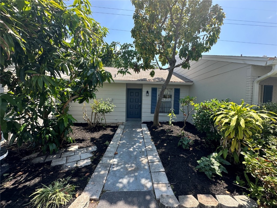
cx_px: 138
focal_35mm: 14
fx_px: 112
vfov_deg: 85.7
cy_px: 104
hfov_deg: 102.1
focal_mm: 2.22
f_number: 2.2
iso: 40
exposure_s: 1/419
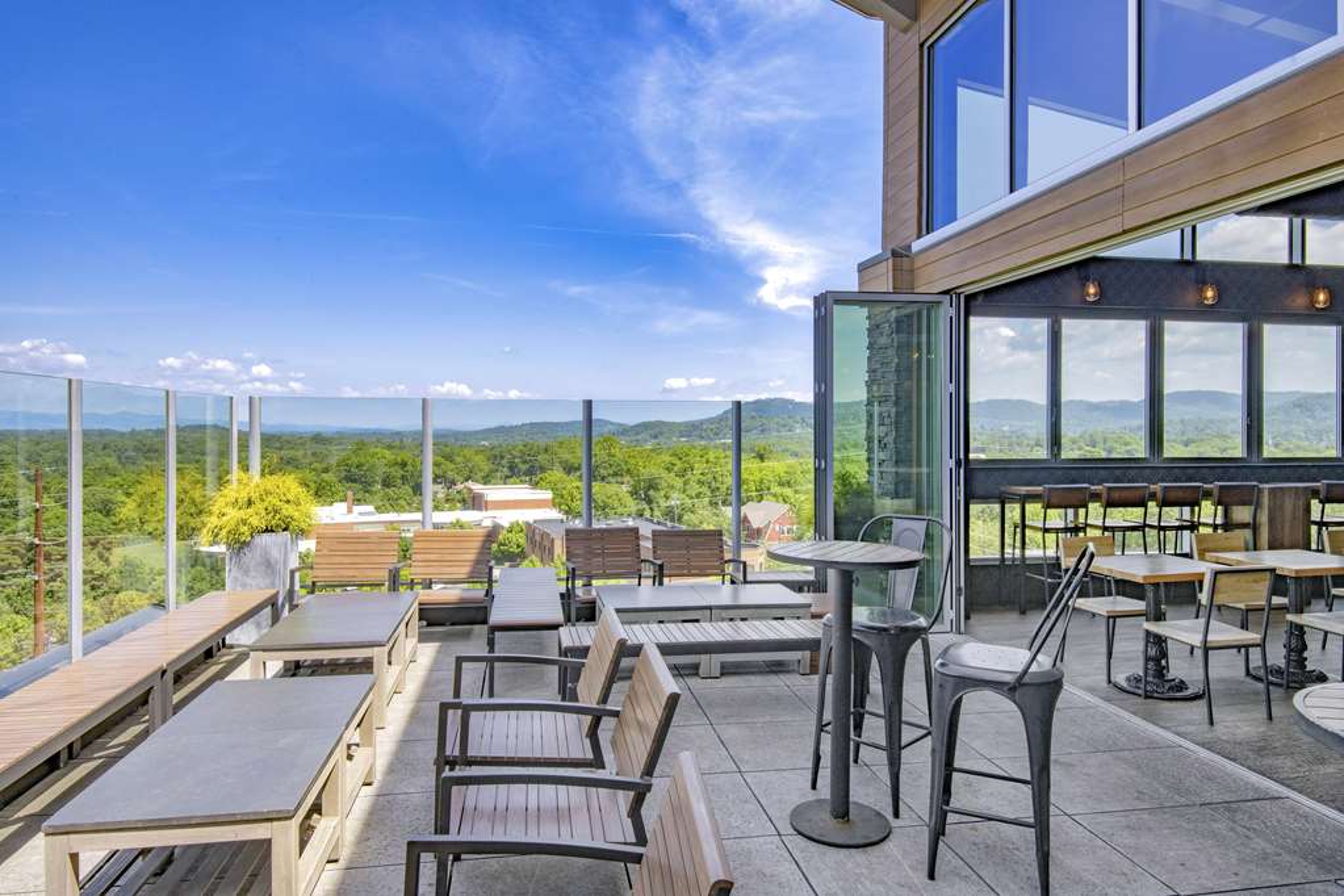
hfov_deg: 78.6
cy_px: 448
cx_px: 672
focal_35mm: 22
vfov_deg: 57.2
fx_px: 821
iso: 250
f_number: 13
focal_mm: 22
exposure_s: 1/125
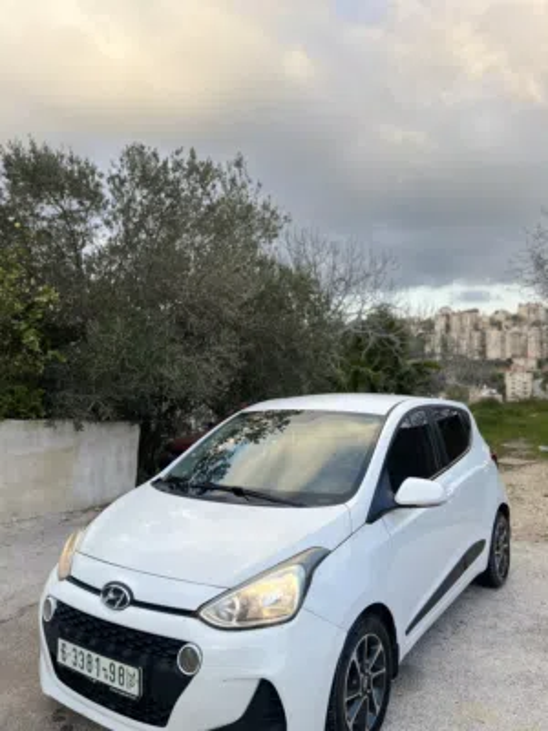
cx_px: 274
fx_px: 549
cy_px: 366
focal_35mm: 26
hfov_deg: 53.1
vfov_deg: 67.3
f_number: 1.6
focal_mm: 5.1
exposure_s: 1/705
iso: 50
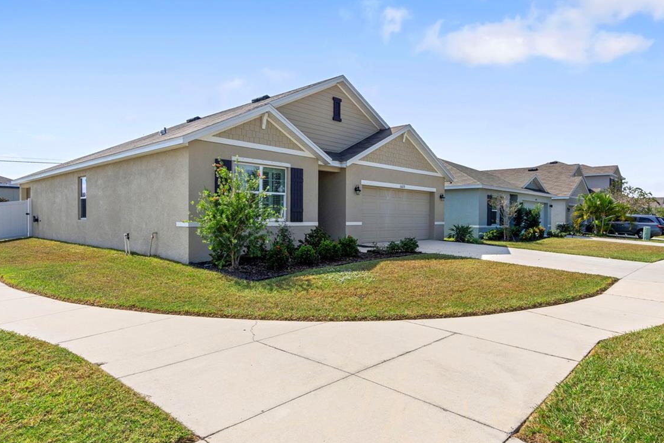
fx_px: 424
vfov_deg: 55.1
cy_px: 222
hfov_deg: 76.1
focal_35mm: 23
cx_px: 347
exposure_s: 1/1000
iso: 250
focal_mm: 16
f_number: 8
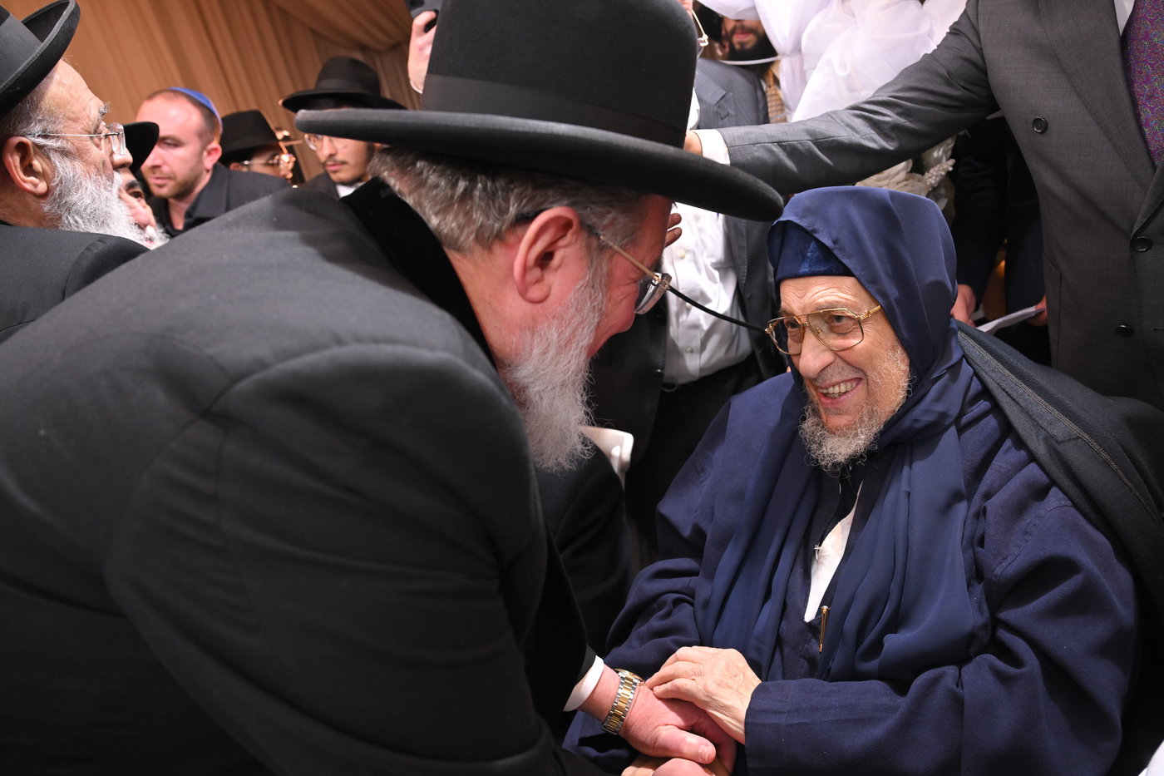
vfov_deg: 53.1
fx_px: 776
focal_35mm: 24
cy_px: 388
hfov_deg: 73.8
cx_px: 582
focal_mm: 24
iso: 1250
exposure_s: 1/200
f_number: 4.5
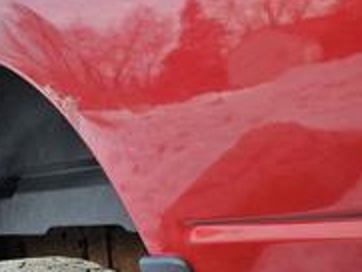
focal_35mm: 64
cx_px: 156
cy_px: 238
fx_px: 670
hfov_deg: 30.2
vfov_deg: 22.5
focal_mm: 5.4
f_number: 1.8
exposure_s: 1/260
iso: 25
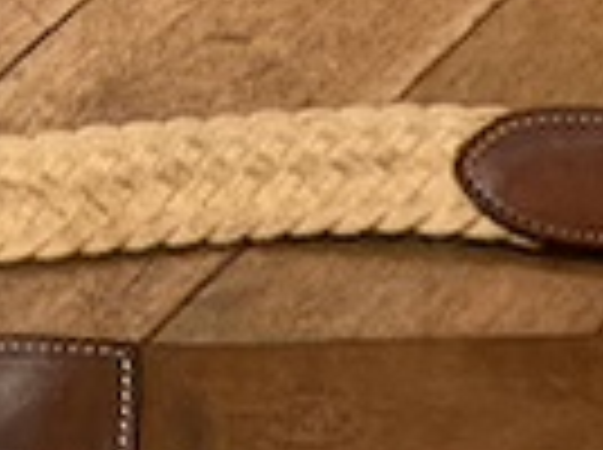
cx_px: 153
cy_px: 202
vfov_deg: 15.2
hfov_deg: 20.1
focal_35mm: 97
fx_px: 1687
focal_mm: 4.25
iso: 400
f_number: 1.8
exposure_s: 1/30
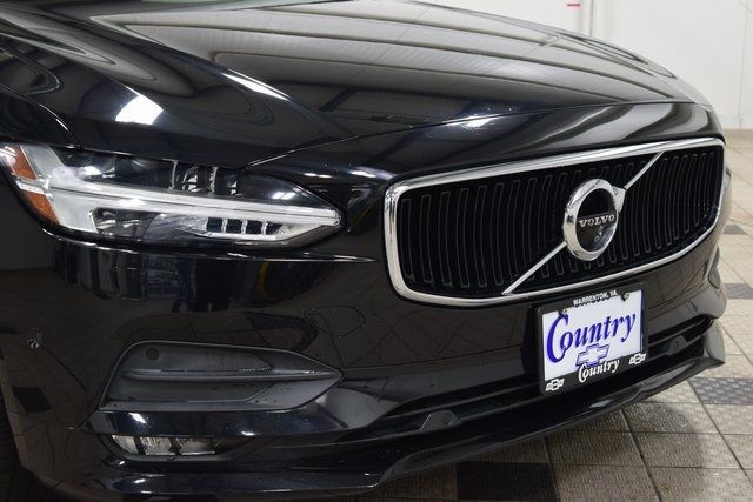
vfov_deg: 23.8
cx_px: 376
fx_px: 1192
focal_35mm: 57
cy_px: 251
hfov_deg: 35.0
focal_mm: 38
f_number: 6.3
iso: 560
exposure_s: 1/15
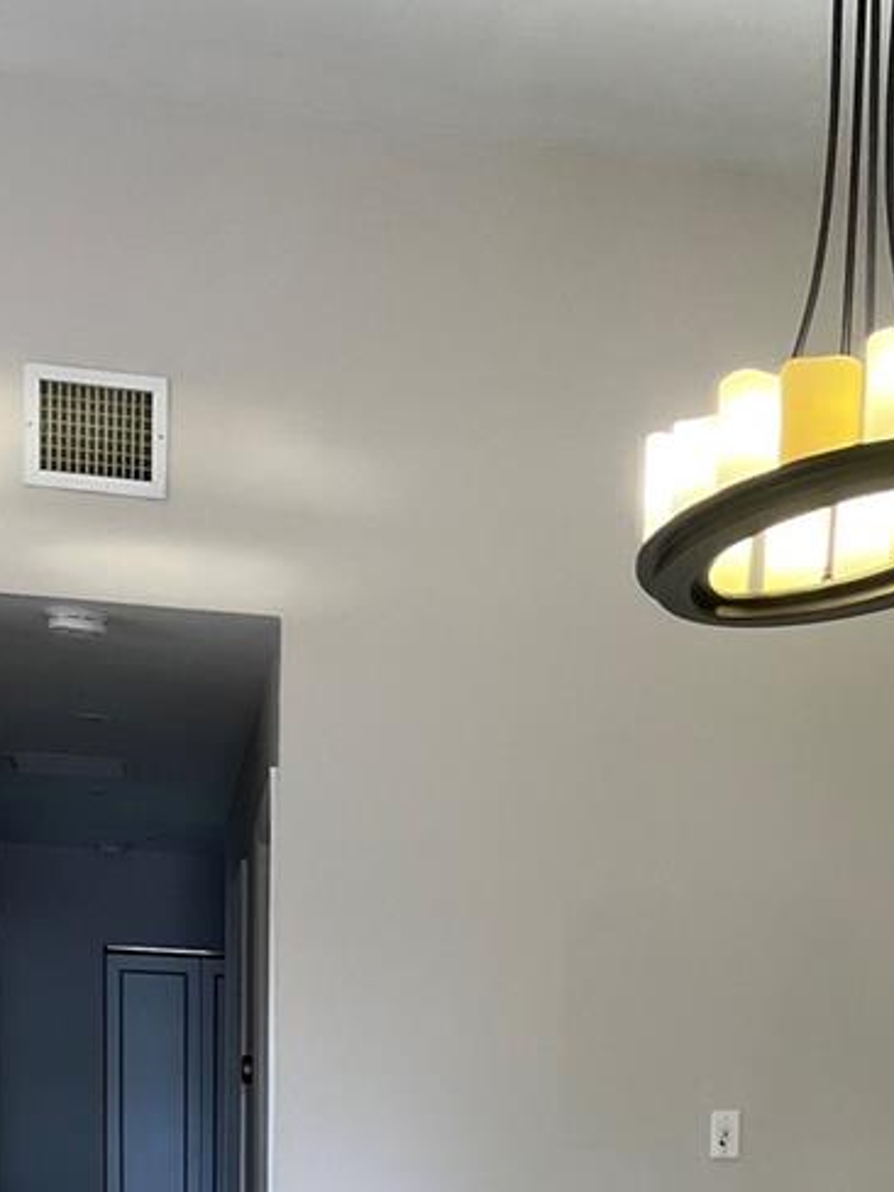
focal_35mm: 64
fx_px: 2204
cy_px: 1446
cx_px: 660
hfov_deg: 22.7
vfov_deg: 26.7
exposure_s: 1/121
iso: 125
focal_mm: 5.1
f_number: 1.6
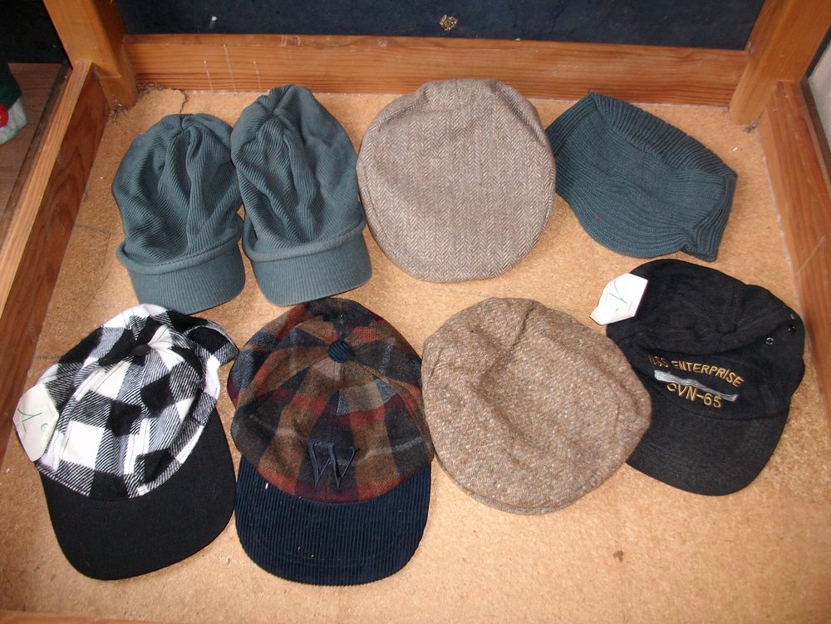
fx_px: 768
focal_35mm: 32
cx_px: 416
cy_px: 312
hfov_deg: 56.8
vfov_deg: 44.2
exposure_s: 1/40
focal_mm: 5.7
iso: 125
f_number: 2.9
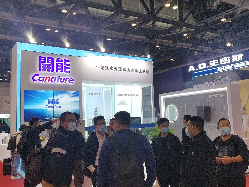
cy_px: 94
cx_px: 124
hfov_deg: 51.4
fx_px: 259
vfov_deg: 39.7
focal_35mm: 36
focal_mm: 5.5
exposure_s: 1/100
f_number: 1.8
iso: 64
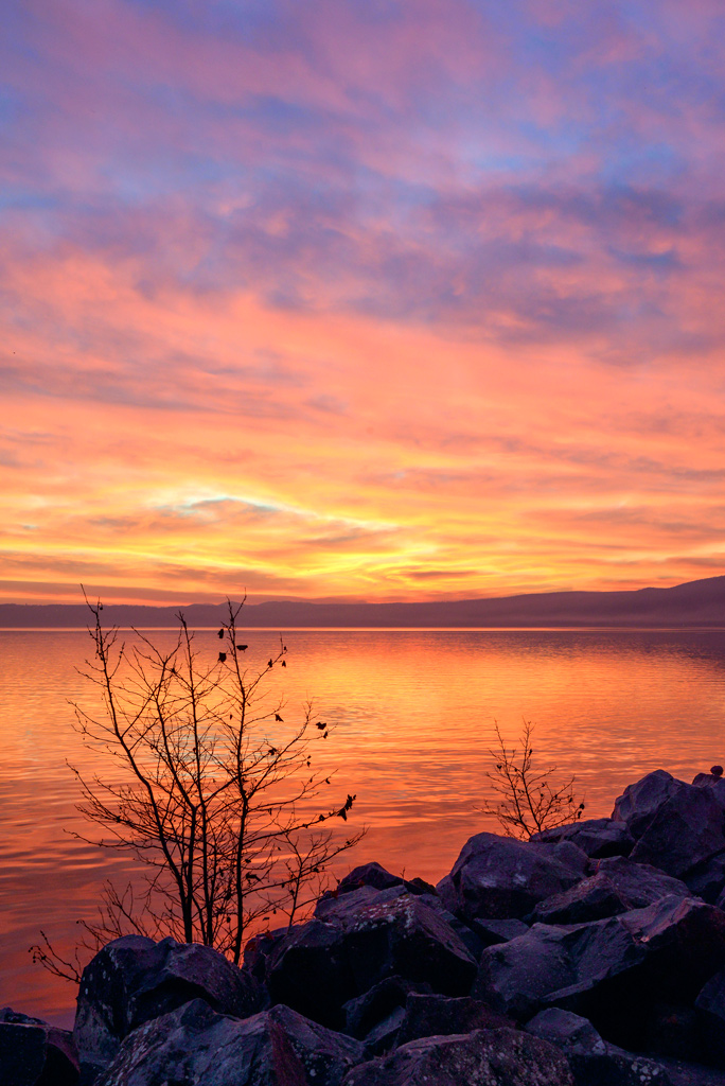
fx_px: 1086
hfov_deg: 36.9
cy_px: 543
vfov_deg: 53.1
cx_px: 362
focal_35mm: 36
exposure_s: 1/30
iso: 800
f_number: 8
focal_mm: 36
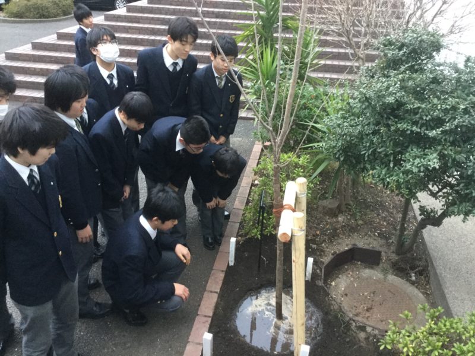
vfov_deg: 45.4
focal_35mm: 31
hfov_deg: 58.4
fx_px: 425
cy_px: 178
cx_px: 238
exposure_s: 1/24
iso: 200
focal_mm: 3.3
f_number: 2.4
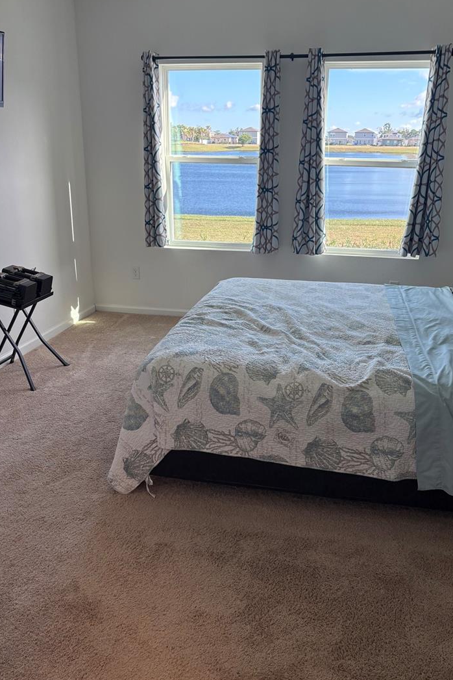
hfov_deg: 42.3
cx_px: 243
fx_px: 585
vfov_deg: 60.2
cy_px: 319
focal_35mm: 31
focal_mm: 5.96
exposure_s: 1/260
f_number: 1.6
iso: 64
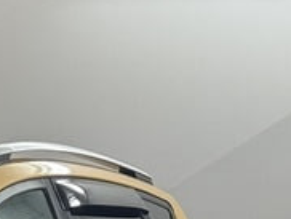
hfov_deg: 7.9
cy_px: 495
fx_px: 1995
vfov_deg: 6.1
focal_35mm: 237
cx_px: -339
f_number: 1.78
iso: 50
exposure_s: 1/121
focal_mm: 6.76
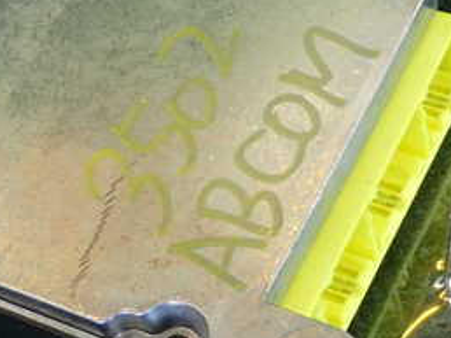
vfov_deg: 11.0
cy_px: 151
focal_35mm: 135
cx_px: 170
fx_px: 1757
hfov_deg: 14.6
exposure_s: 1/125
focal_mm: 10.35
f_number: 3.5
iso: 500
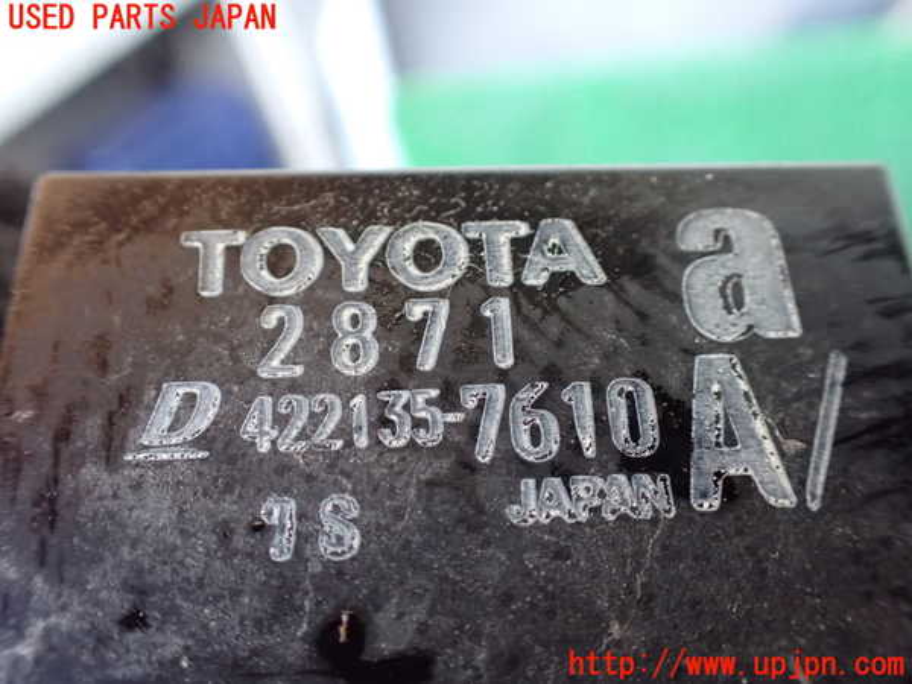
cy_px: 342
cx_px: 456
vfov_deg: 46.8
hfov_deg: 60.0
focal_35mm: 30
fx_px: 790
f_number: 2.3
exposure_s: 1/30
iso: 1250
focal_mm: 5.4
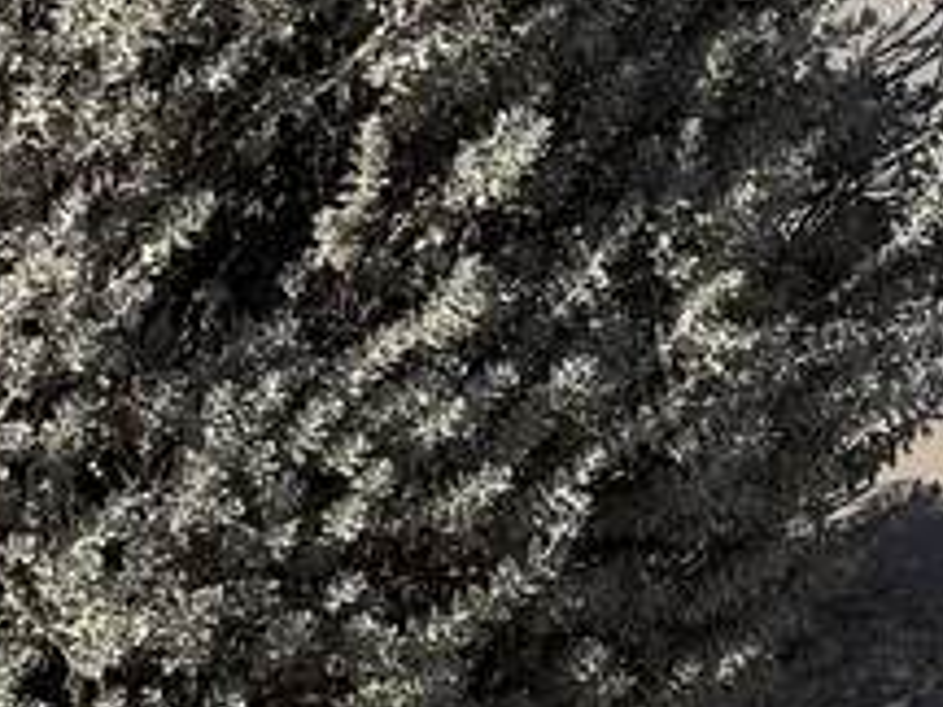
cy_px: -528
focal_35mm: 142
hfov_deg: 13.9
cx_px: 703
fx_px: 3868
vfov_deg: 9.9
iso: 80
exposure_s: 1/4975
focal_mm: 6.76
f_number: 1.78
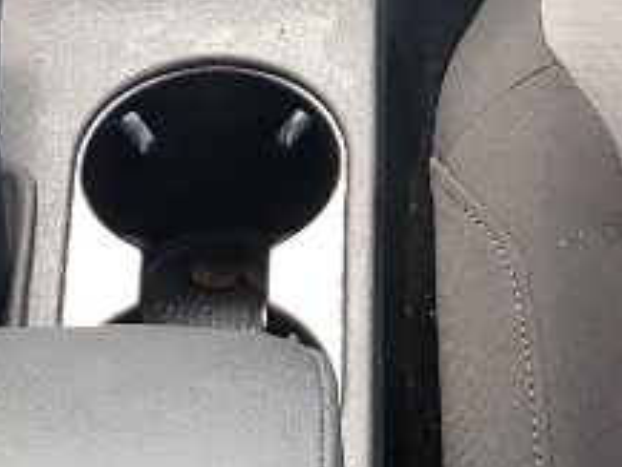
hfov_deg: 10.3
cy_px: -278
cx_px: 258
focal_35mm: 192
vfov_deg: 7.6
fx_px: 3452
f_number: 1.5
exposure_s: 1/169
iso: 50
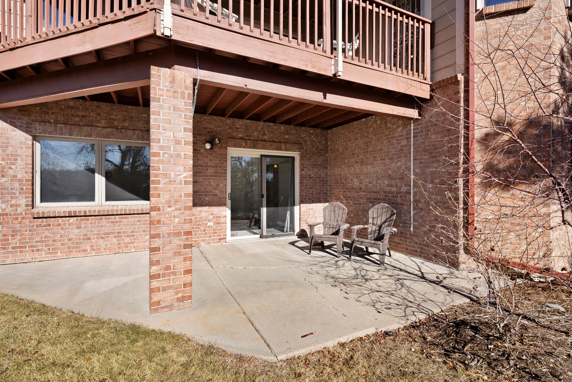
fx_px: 254
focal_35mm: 16
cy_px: 191
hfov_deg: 96.7
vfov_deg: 73.8
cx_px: 286
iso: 250
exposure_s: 1/160
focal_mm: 16
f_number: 8
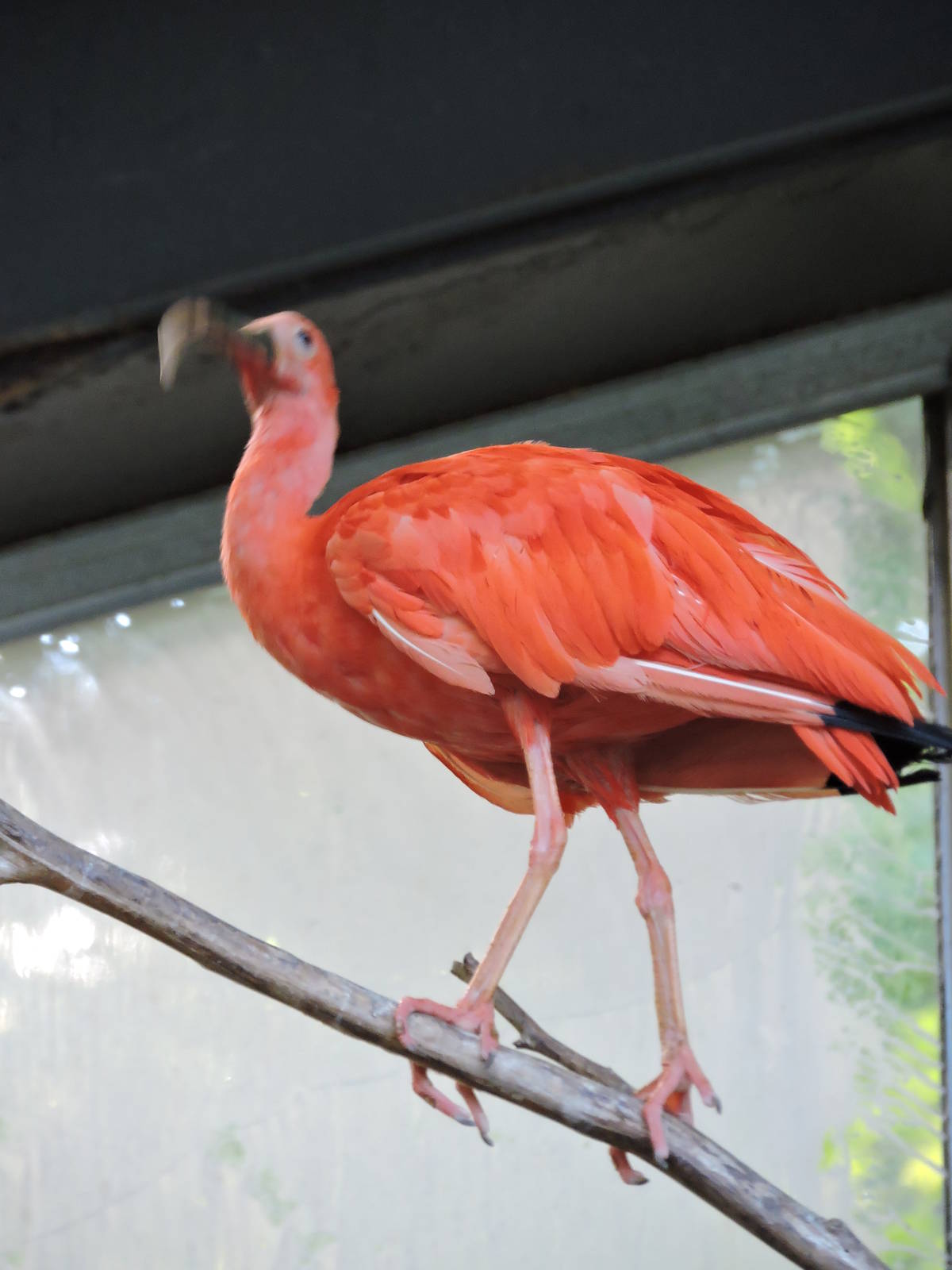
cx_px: 476
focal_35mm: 500
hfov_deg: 3.0
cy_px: 635
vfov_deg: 4.0
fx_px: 18334
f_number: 4.9
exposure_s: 1/30
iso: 800
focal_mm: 89.2
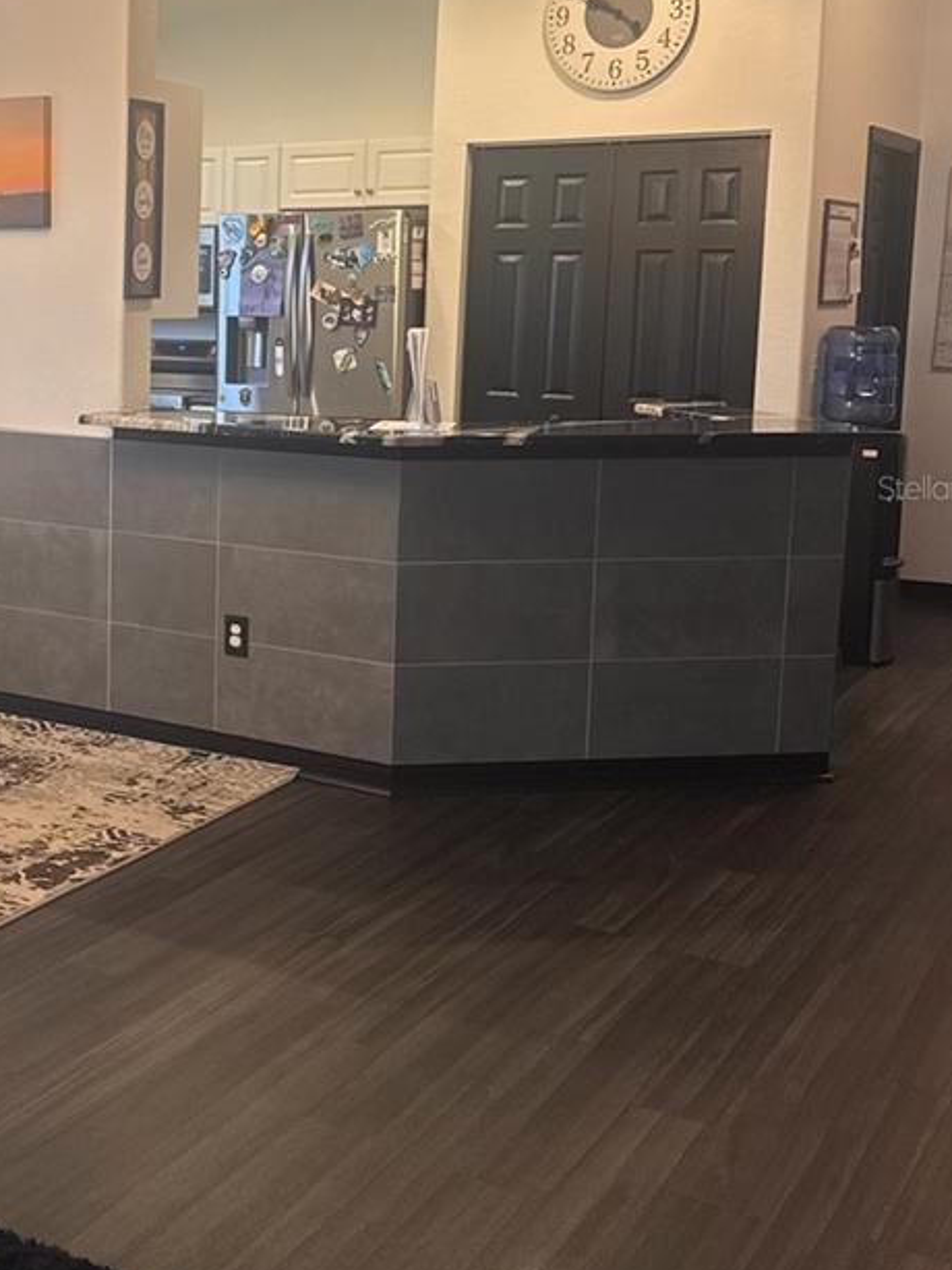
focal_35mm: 47
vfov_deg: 40.2
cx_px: 93
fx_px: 1723
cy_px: 487
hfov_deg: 29.6
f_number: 1.78
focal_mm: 6.76
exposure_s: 1/60
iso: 160
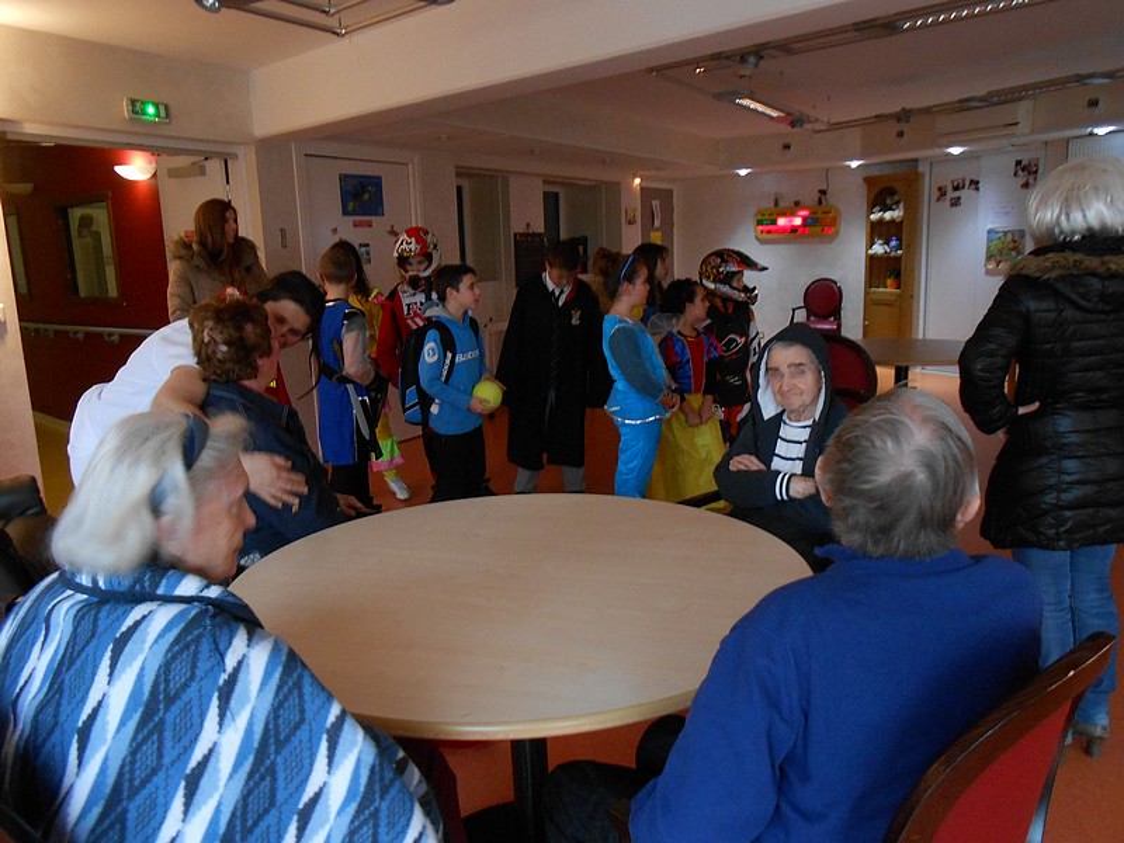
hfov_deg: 67.3
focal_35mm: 26
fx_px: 844
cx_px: 562
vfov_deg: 53.1
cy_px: 422
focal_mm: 4.6
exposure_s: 1/20
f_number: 3.5
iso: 400
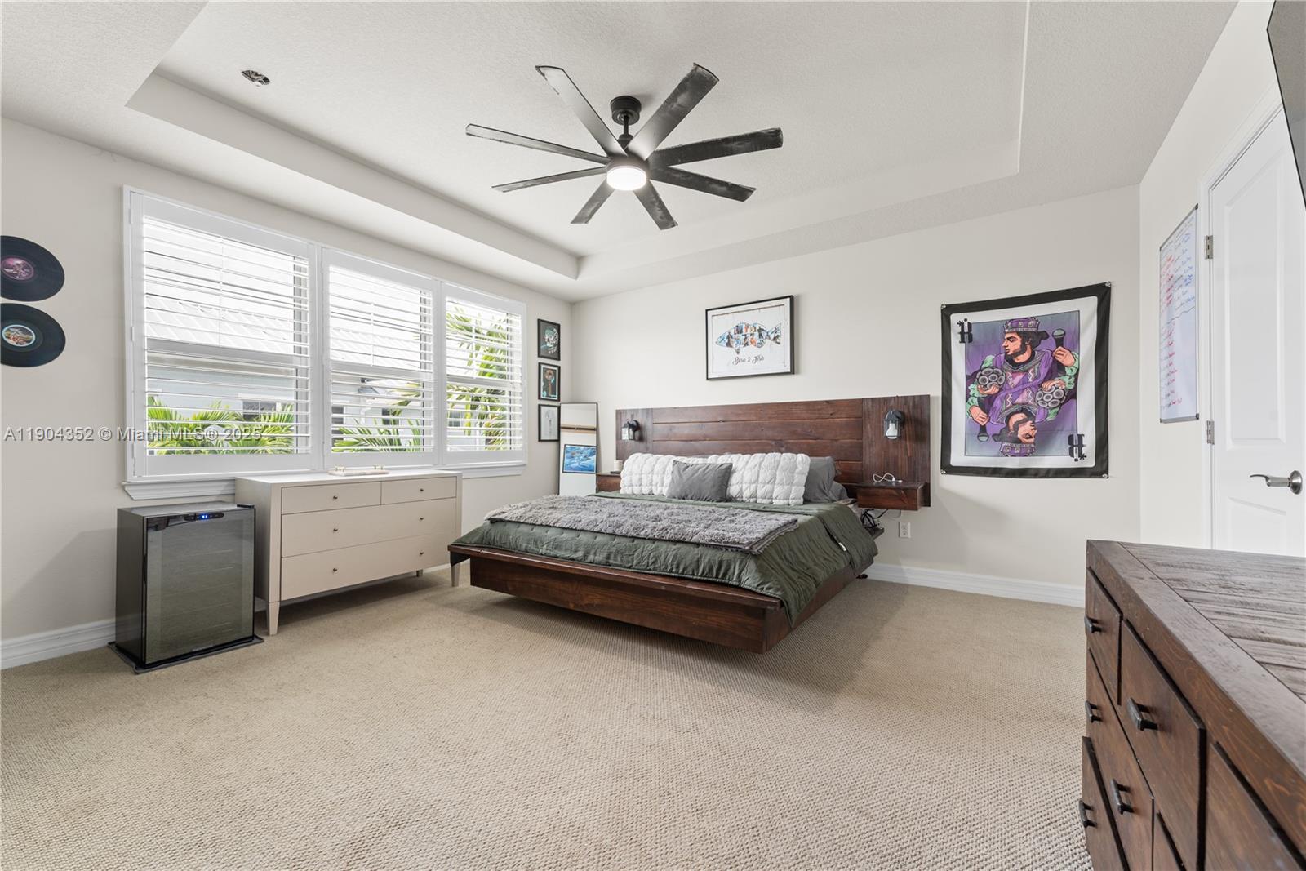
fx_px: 508
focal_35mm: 14
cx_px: 653
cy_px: 436
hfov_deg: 104.2
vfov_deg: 81.2
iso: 100
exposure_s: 1/2
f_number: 9
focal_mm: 14
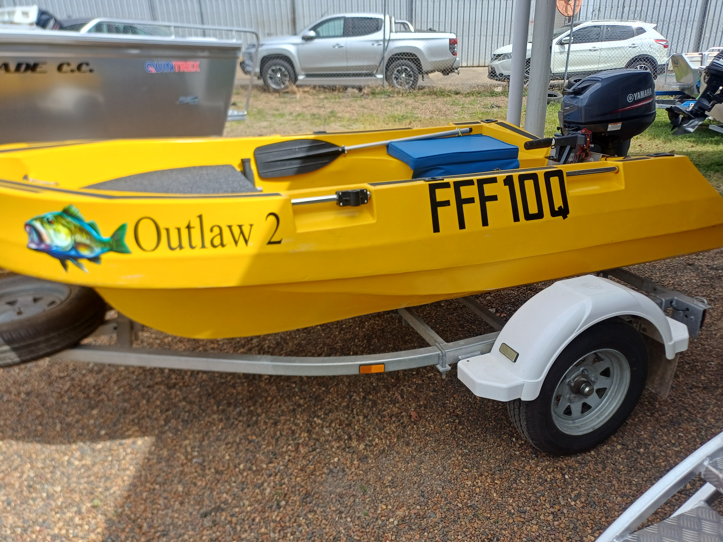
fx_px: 543
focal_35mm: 26
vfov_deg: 53.1
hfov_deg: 67.3
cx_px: 374
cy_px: 273
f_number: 1.8
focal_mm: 4.65
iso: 50
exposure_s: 1/1024
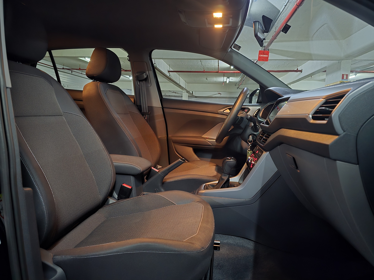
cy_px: 140
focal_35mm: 23
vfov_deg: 58.9
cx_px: 187
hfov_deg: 73.9
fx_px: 248
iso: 2000
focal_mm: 6.3
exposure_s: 1/15
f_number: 1.7
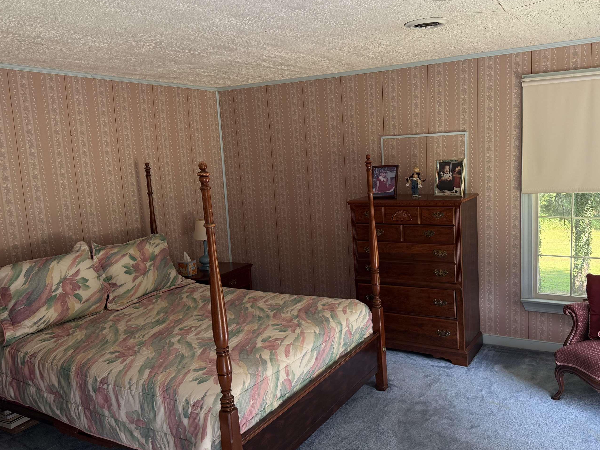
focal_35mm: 29
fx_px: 503
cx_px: 354
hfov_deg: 61.2
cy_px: 235
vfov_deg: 48.2
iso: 200
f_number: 1.78
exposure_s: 1/165
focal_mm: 6.76
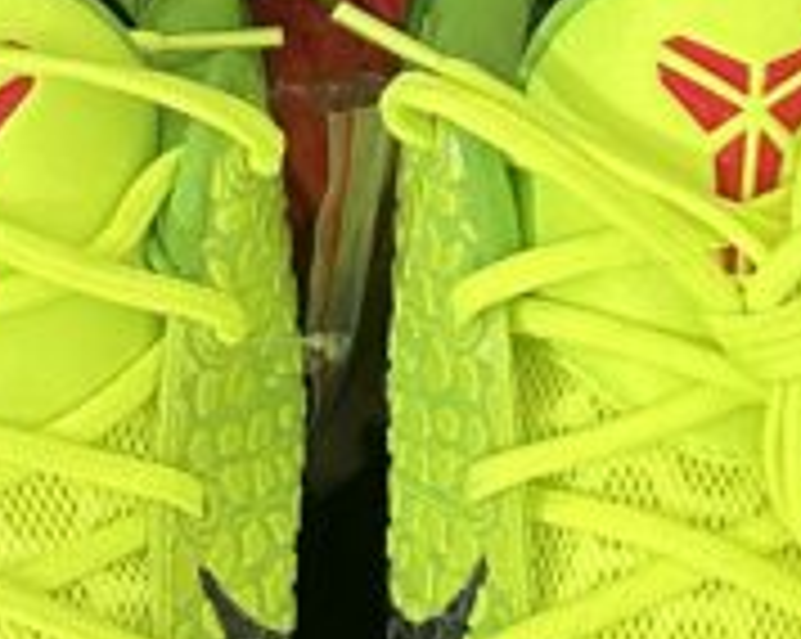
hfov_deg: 14.3
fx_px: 3197
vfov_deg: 11.4
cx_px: 369
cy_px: 122
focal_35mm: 135
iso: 500
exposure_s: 1/60
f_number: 1.78
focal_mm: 6.86
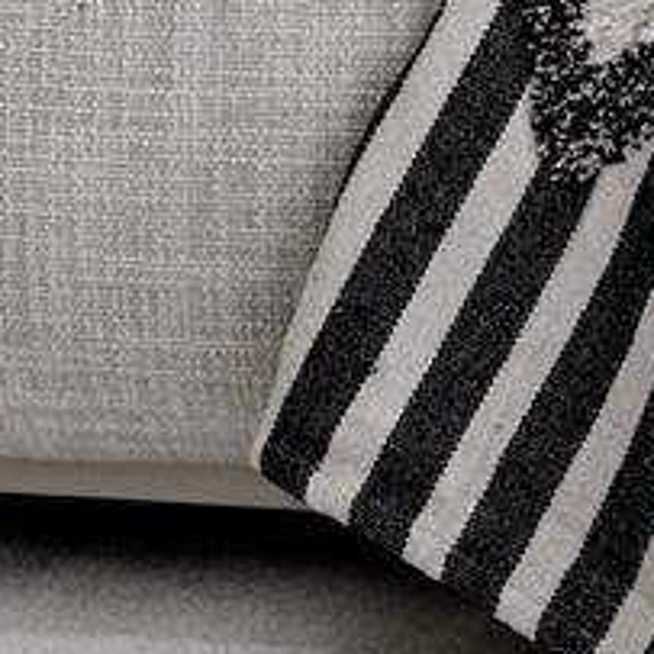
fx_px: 4564
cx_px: 1260
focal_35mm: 214
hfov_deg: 7.9
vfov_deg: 7.7
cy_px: -780
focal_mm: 42.5
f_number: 3.5
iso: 100
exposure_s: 1/200
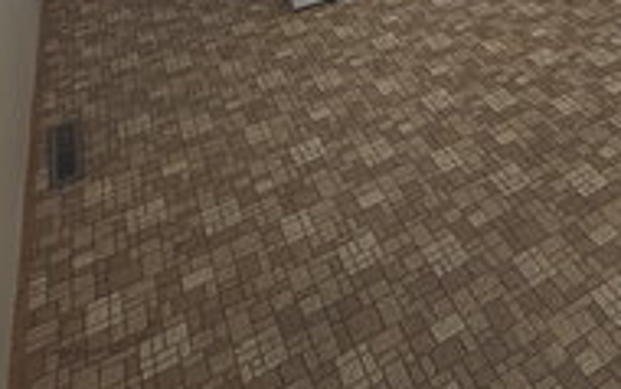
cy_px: -196
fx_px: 677
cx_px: 480
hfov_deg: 47.1
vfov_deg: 24.7
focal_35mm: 40
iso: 160
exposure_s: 1/120
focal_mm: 2.22
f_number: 2.2
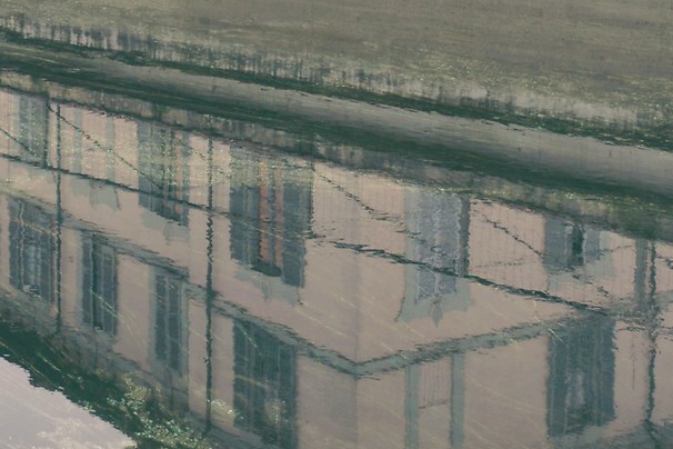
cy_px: -232
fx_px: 1776
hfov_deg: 19.8
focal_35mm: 95
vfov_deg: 13.5
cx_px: -195
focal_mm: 24
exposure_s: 1/80
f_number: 4.5
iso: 100
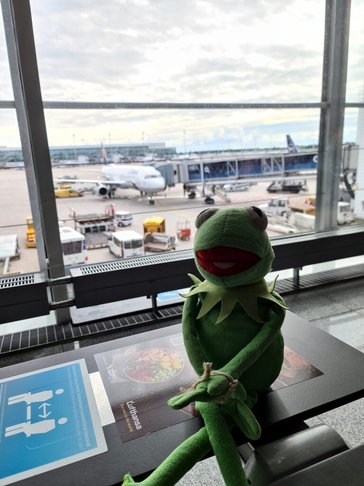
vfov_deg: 69.4
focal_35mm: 25
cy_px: 243
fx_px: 351
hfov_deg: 54.9
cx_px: 182
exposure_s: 1/145
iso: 50
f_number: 1.8
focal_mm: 7
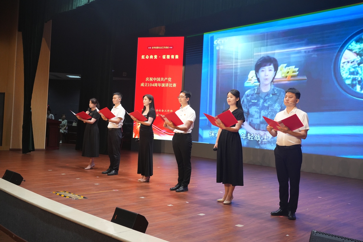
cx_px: 182
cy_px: 121
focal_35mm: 35
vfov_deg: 37.9
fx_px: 353
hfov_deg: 54.4
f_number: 5.6
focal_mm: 35
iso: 3200
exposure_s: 1/160
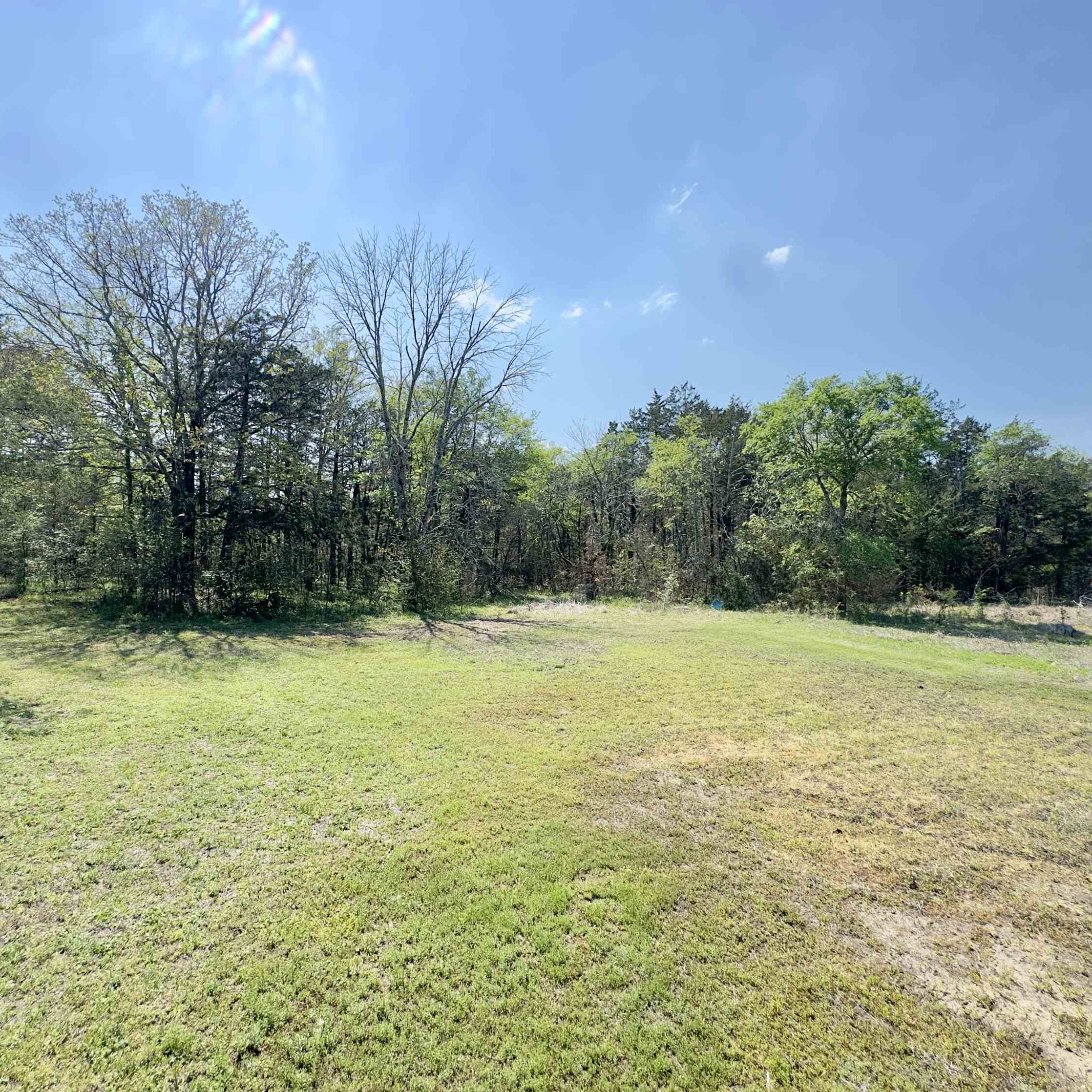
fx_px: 607
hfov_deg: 83.8
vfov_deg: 84.0
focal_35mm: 17
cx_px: 506
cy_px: 539
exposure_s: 1/804
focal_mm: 2.22
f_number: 2.2
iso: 40
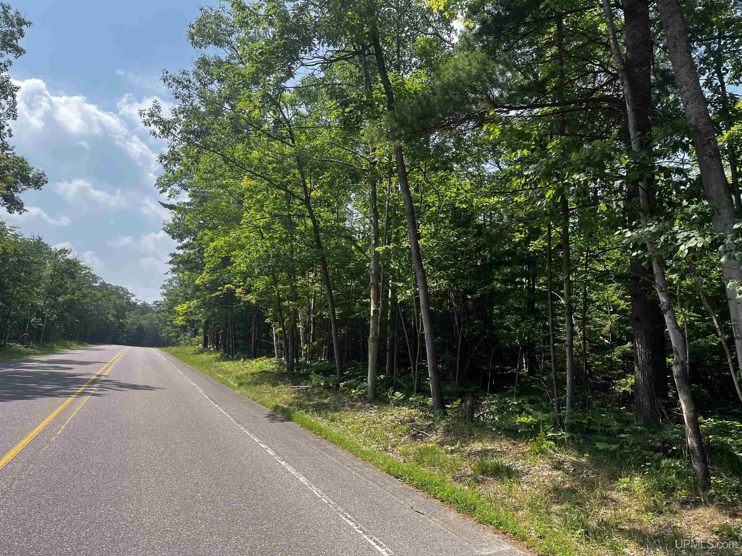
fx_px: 557
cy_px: 278
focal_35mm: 26
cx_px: 371
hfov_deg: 67.3
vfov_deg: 53.1
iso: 50
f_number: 1.6
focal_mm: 5.1
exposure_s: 1/1923
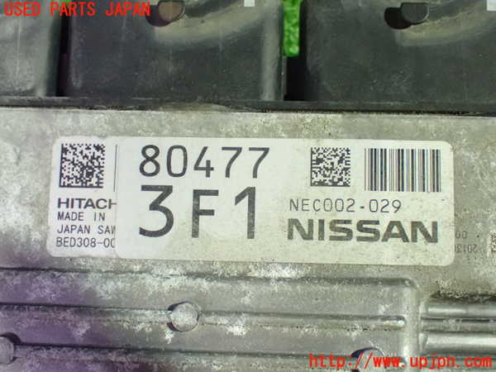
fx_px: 774
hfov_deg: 35.5
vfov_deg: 27.0
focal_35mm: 54
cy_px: 186
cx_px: 248
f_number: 3.3
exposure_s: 1/30
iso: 1600
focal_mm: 9.65
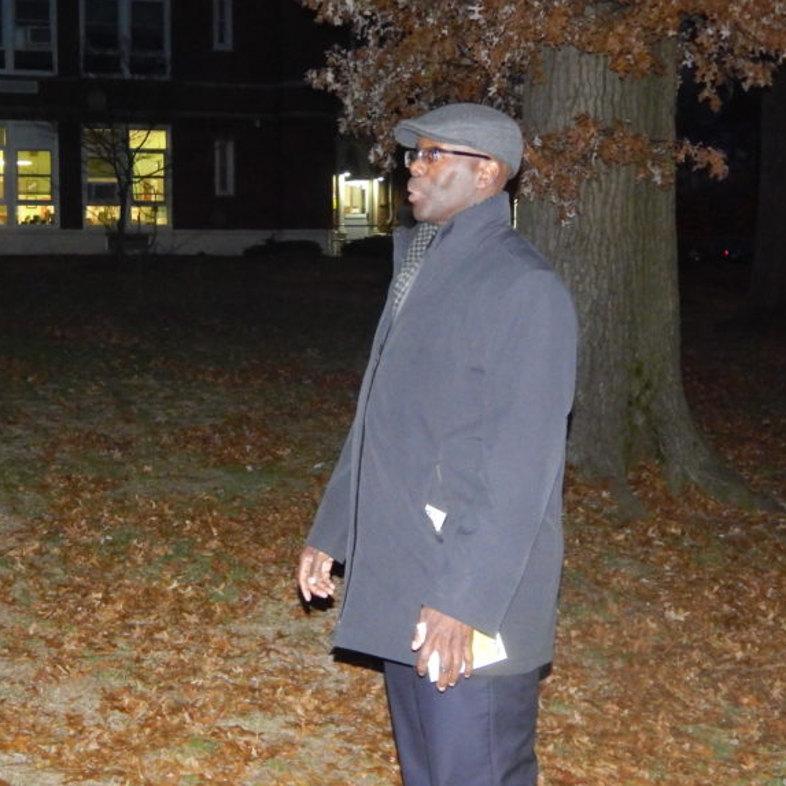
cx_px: 289
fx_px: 1490
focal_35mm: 58
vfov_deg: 29.6
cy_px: 392
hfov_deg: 29.4
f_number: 3.7
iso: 1600
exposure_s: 1/30
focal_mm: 8.6
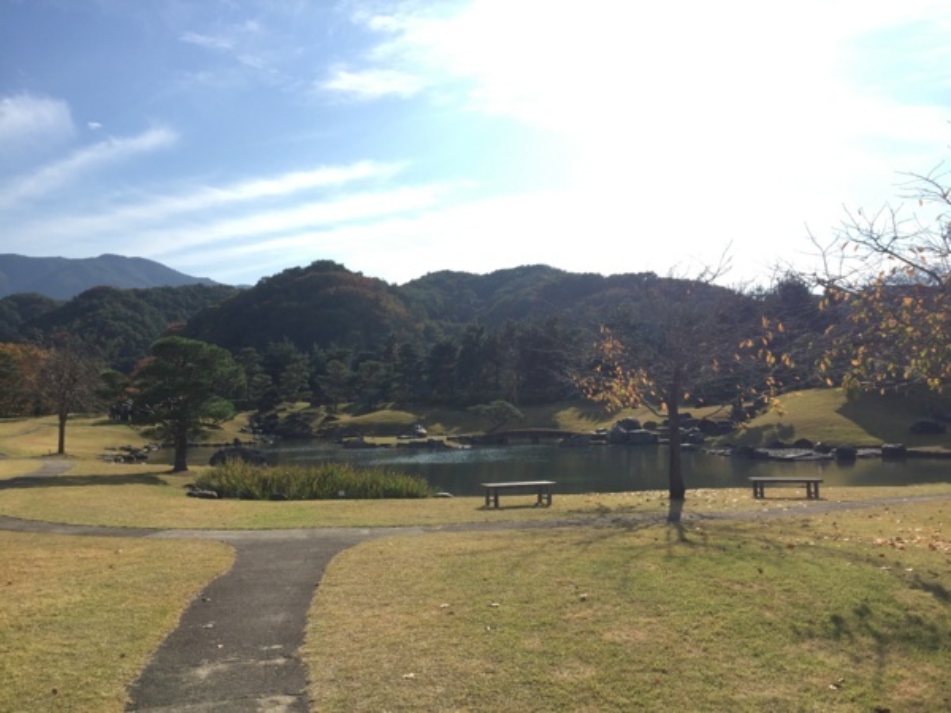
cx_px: 476
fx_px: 797
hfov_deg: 61.7
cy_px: 356
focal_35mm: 29
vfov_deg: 48.2
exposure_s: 1/2083
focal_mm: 4.15
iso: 32
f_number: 2.2
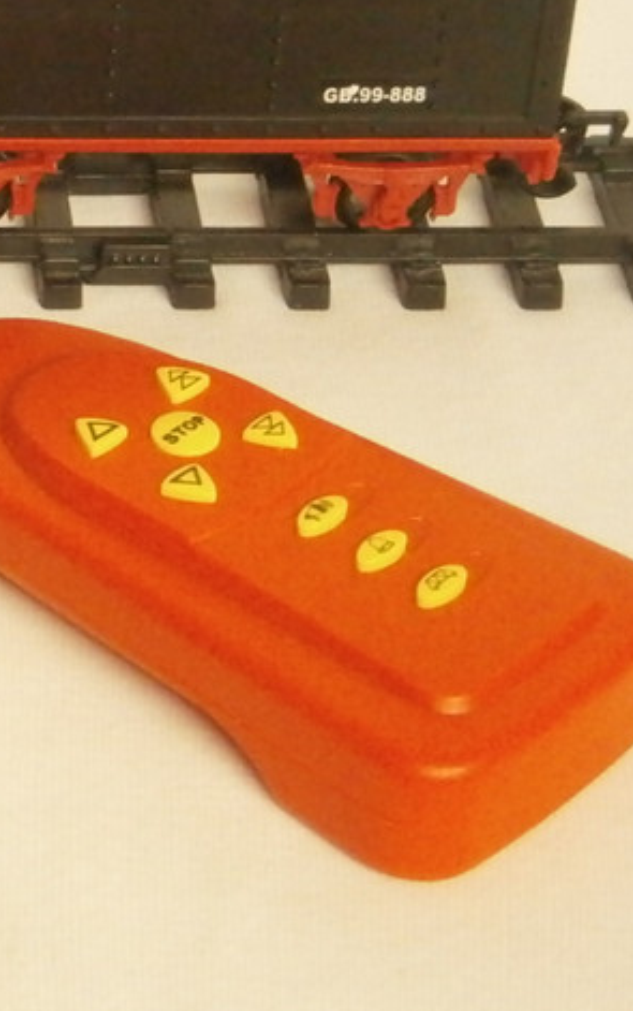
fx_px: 3969
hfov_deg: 8.9
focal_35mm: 144
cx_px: -359
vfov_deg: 14.5
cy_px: 322
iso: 800
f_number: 3.9
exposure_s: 1/25
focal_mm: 10.7
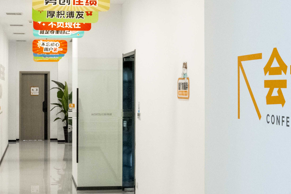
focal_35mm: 67
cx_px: 132
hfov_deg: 30.1
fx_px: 542
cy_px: 87
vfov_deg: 20.3
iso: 6400
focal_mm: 24
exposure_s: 1/125
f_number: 11
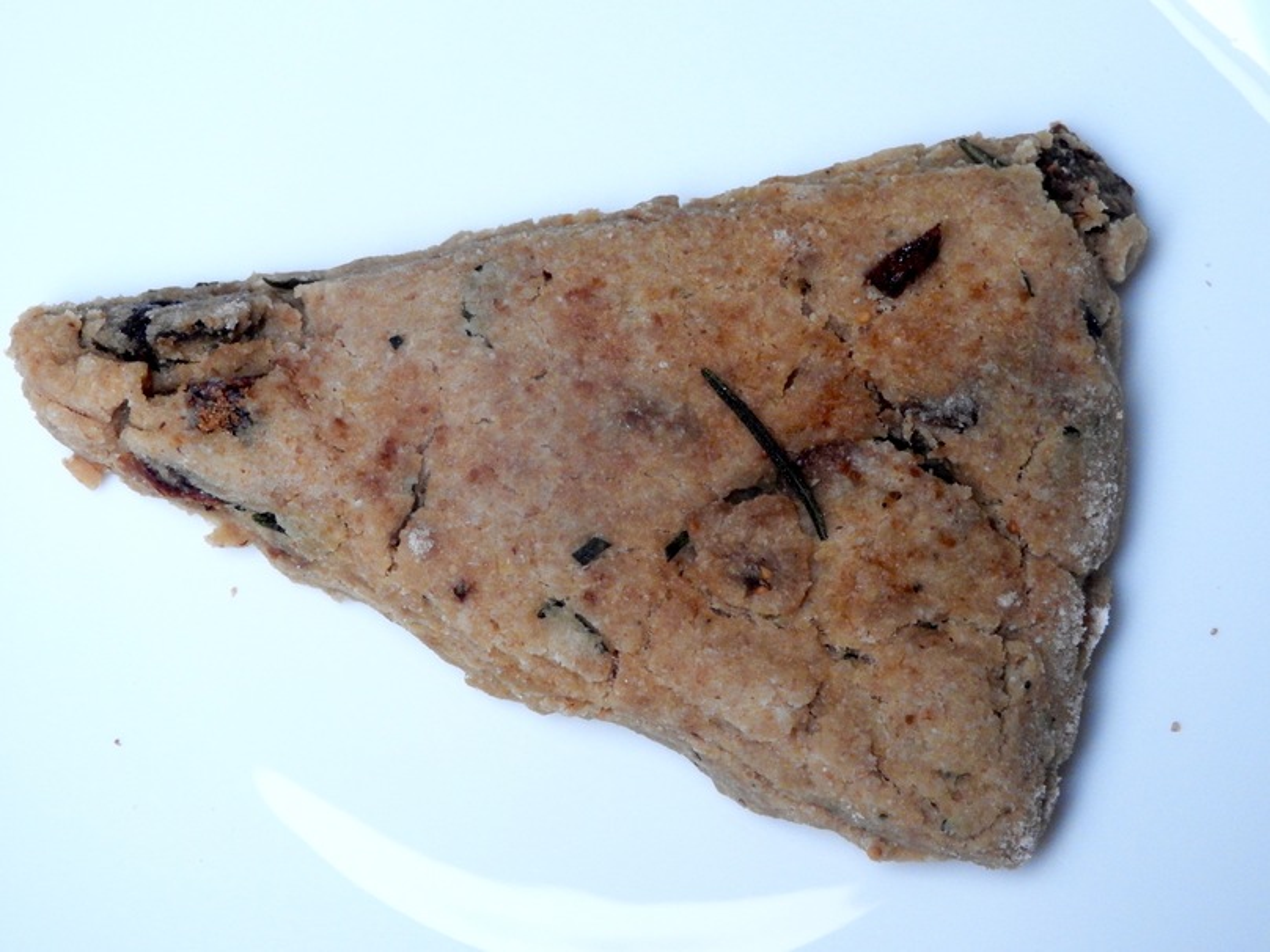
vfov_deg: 8.7
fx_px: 6237
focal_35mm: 170
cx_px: 635
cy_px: 476
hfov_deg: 11.6
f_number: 5.2
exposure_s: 1/60
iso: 360
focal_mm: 30.5
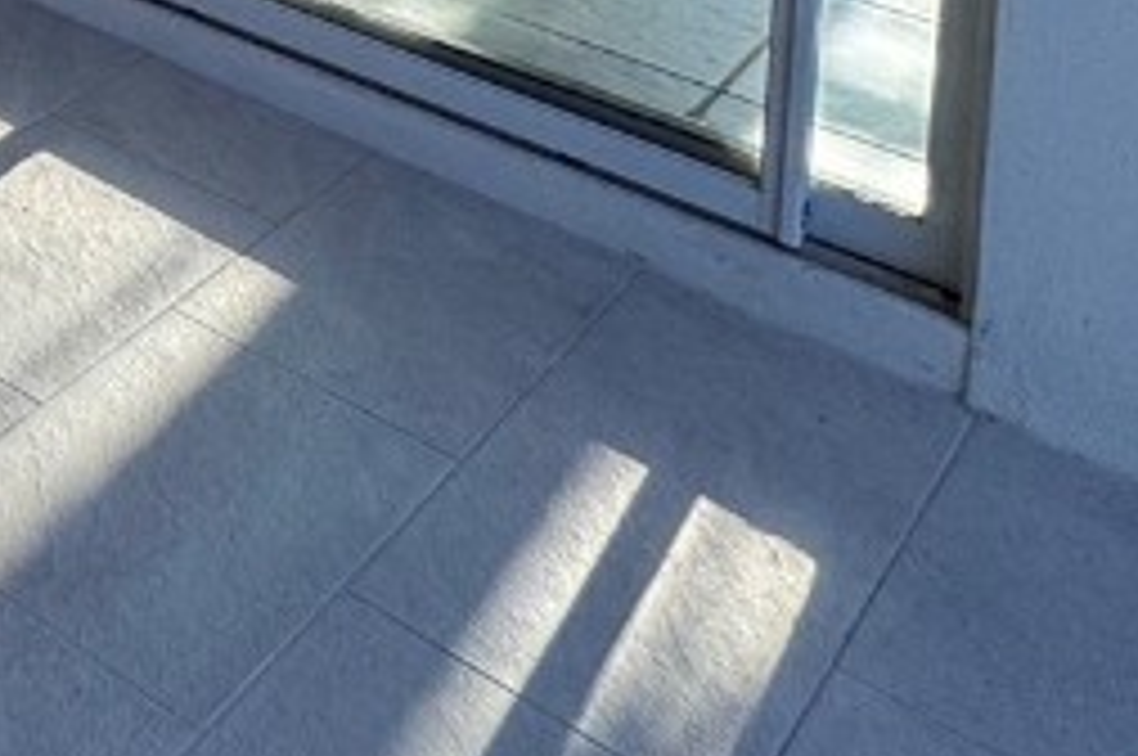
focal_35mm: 59
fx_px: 1863
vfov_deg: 16.7
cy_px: -796
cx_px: -945
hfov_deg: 21.3
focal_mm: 2.22
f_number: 2.2
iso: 64
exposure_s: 1/120
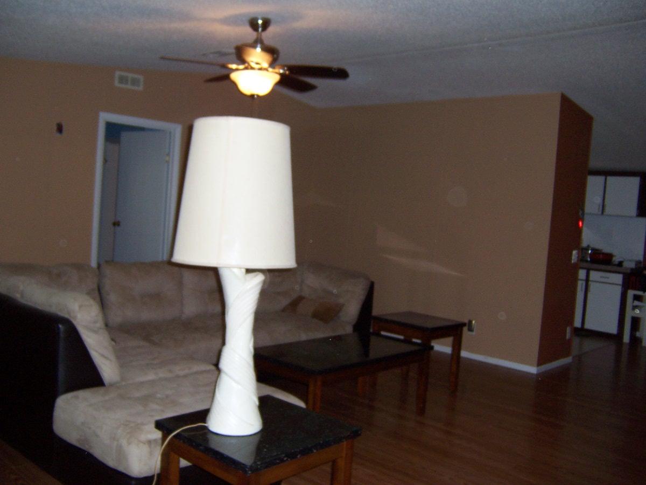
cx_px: 323
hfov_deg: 55.4
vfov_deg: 42.9
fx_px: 616
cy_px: 242
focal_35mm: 33
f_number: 2.8
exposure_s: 1/60
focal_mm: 5.5
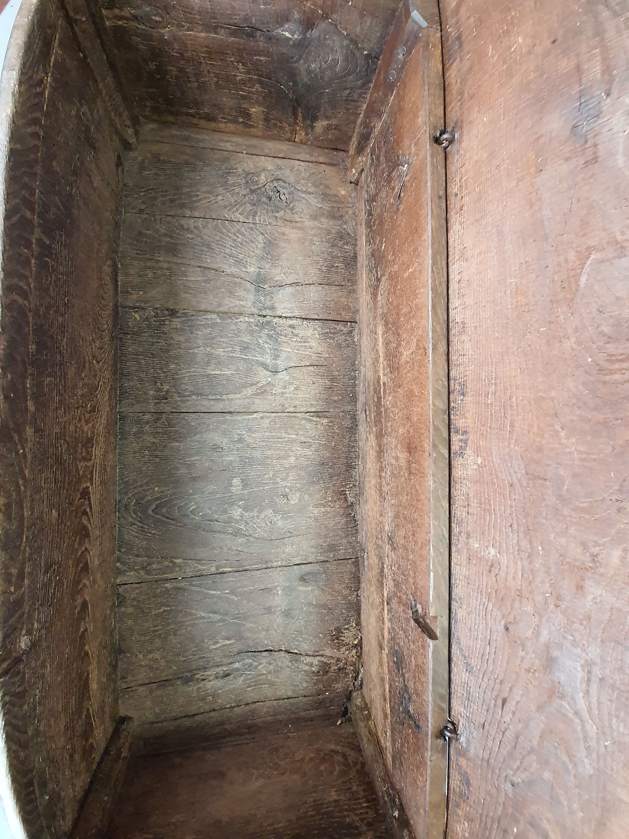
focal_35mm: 13
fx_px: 315
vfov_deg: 106.2
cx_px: 314
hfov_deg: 89.9
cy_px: 420
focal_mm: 1.74
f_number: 2.2
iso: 320
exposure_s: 1/33
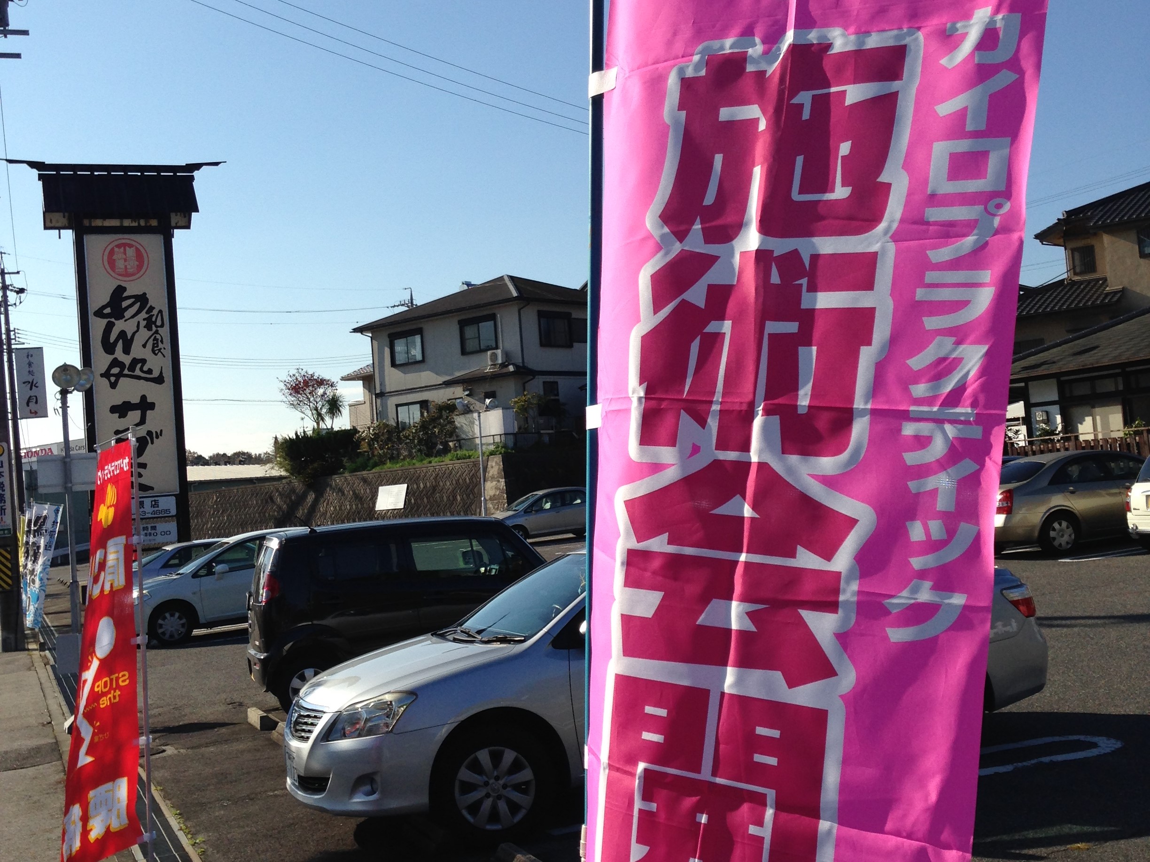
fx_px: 1096
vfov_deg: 42.9
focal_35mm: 33
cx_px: 575
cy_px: 431
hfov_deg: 55.4
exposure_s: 1/2169
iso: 50
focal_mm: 4.12
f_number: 2.4
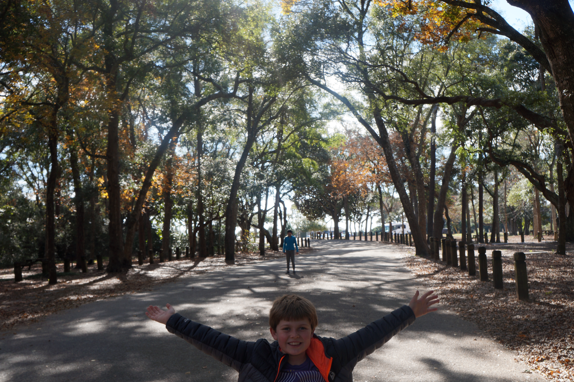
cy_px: 191
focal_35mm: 38
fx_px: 598
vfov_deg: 35.5
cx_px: 287
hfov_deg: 51.3
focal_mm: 25
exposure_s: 1/100
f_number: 8
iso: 100
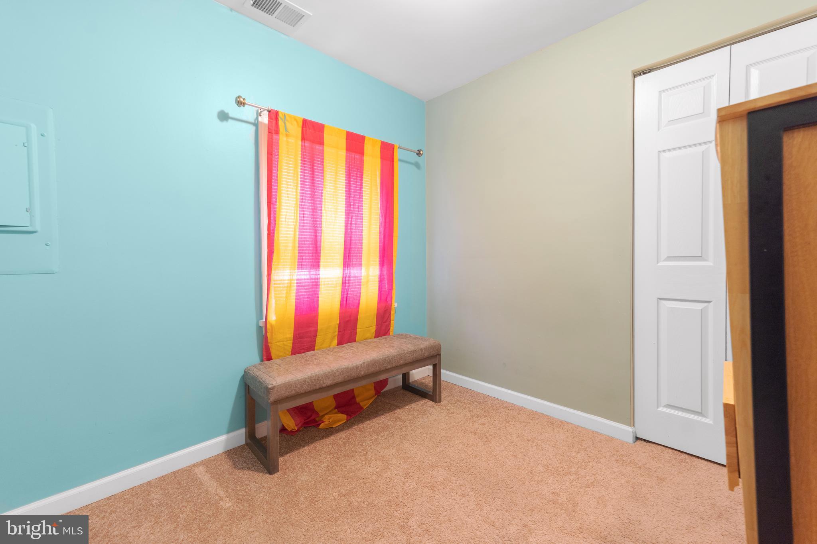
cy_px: 272
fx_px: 318
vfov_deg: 81.2
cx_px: 408
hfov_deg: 104.3
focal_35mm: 14
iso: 400
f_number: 5.6
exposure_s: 1/6
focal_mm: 14
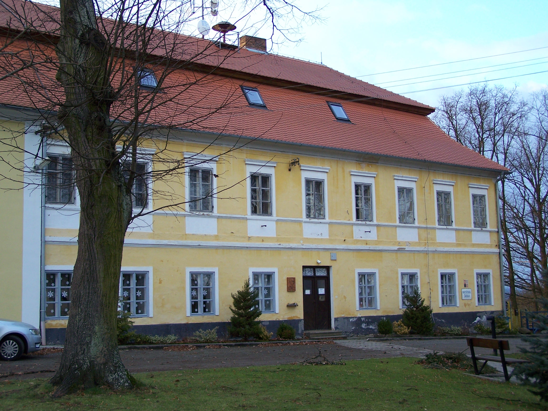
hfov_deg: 37.5
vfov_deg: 28.6
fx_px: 807
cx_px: 274
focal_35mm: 51
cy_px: 206
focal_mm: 8.5
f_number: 3
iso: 80
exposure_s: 1/80
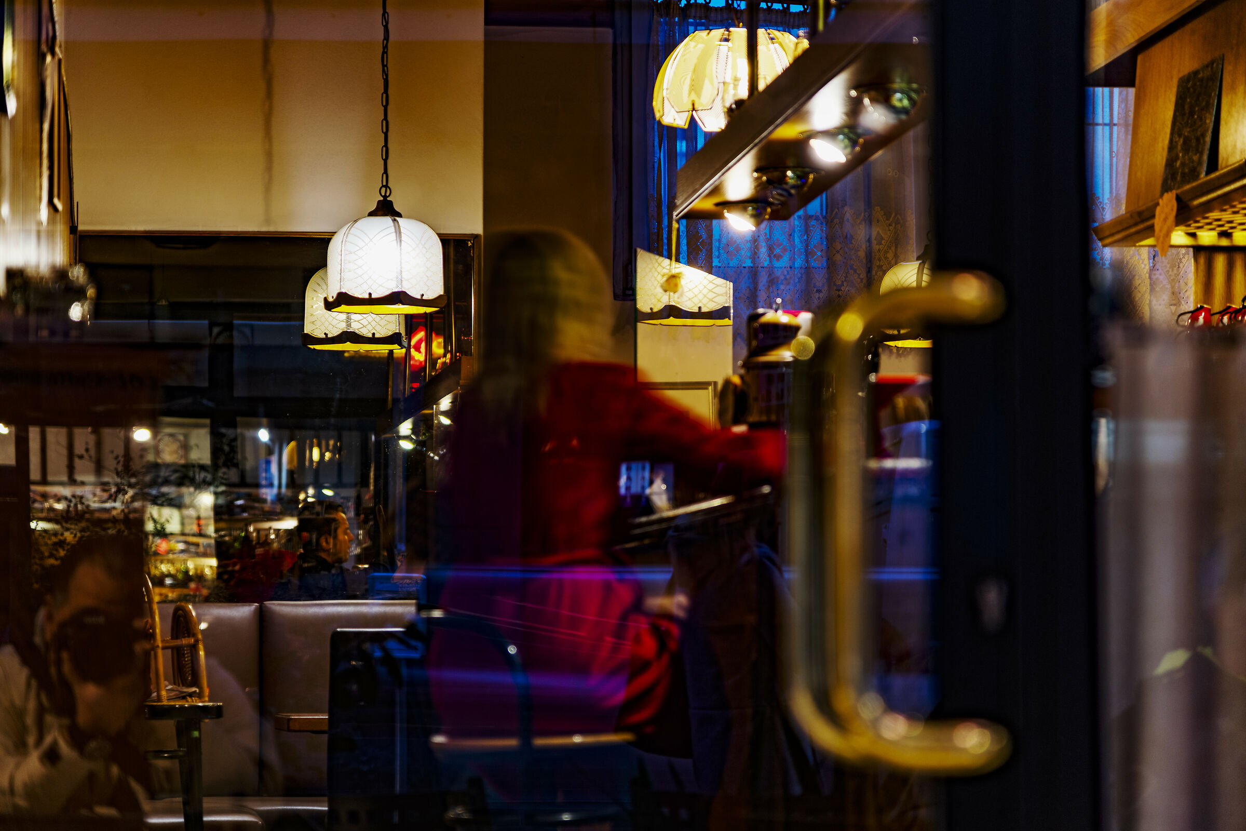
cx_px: 623
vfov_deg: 11.4
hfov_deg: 17.1
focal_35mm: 120
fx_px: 4153
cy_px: 416
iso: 64
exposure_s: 1/3
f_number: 4
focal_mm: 120
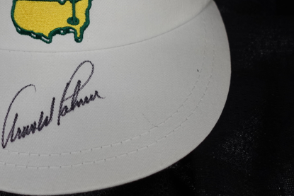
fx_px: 425
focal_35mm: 52
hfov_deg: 37.0
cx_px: 63
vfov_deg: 25.6
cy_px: 43
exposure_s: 1/30
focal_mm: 9.4
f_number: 2.5
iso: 125
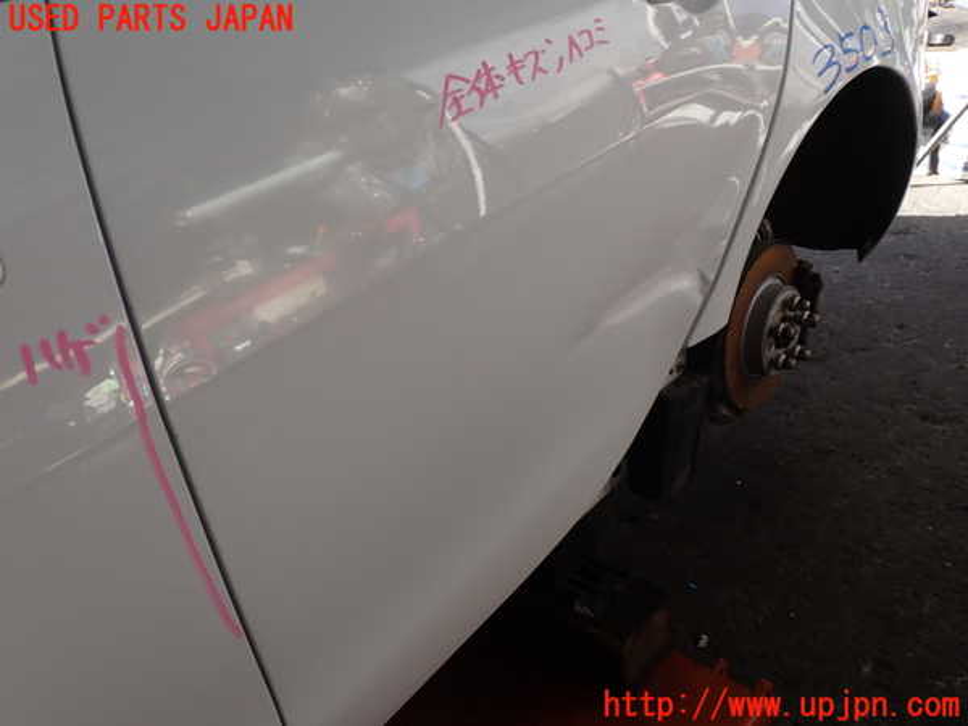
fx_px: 839
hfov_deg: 60.0
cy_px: 363
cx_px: 484
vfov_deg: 46.8
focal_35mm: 30
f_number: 3.2
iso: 100
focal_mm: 5.4
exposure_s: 1/200
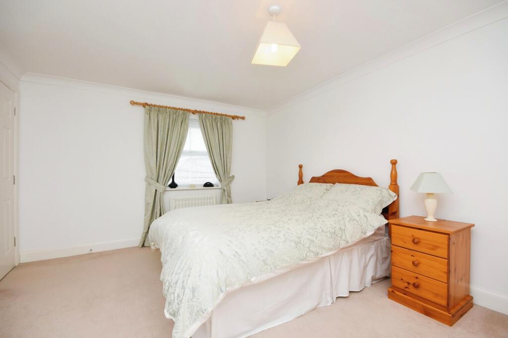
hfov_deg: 100.4
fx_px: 212
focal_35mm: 15
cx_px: 254
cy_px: 169
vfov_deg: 77.3
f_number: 8
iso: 640
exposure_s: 1/30
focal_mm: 10
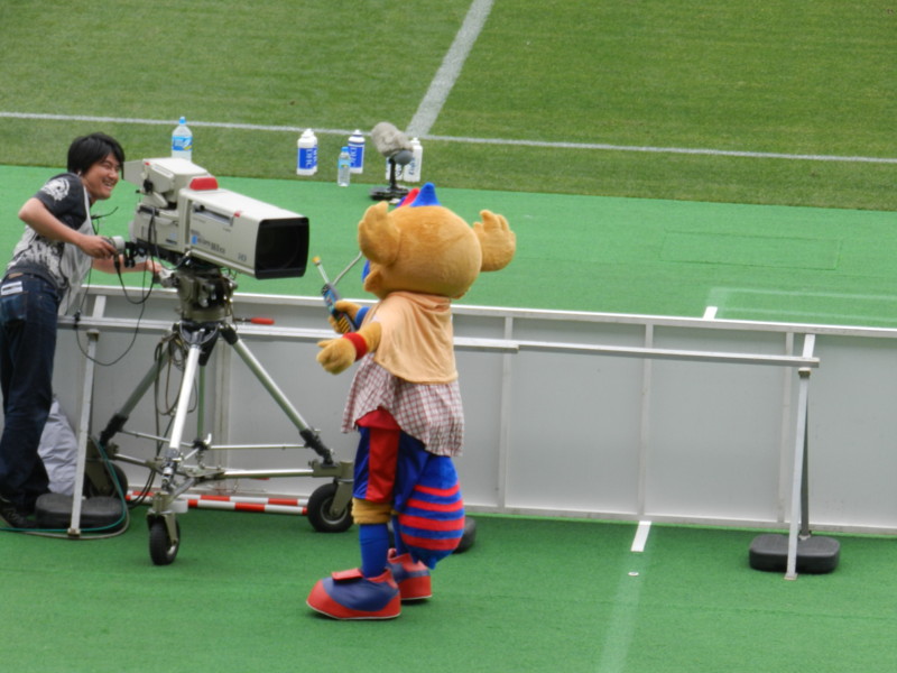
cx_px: 448
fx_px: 8007
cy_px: 336
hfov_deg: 6.4
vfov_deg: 4.8
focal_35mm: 309
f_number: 5.4
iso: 160
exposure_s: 1/125
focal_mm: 55
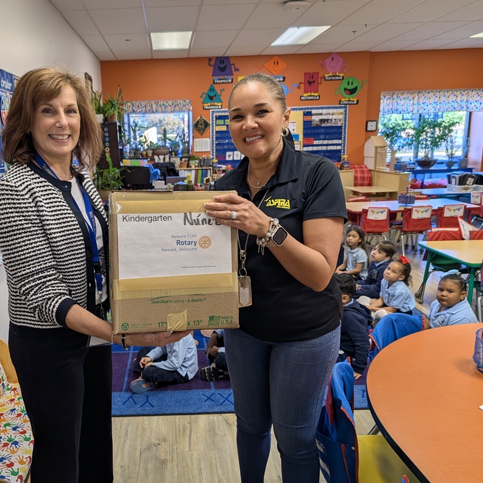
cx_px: 157
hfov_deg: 54.4
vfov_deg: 55.6
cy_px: 242
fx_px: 458
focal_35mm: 29
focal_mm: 6.9
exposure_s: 1/152
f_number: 1.68
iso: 17
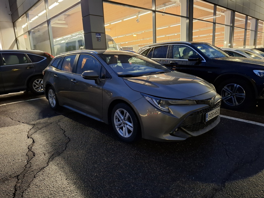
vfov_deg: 58.9
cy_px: 99
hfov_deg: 73.9
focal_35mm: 23
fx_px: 175
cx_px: 132
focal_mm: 5.54
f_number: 1.8
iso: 800
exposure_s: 1/25
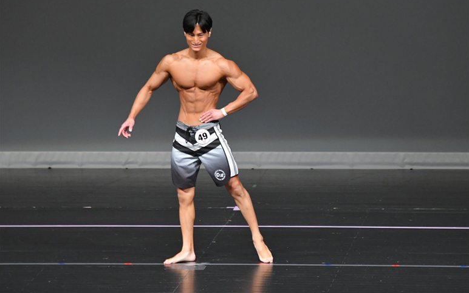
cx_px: 235
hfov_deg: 6.5
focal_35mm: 322
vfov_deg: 4.1
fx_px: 4117
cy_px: 140
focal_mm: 210
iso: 4000
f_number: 5.6
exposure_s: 1/400
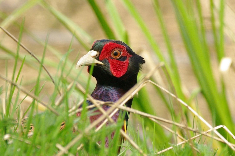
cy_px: 78
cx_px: 118
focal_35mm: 450
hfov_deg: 4.6
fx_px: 2934
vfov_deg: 3.0
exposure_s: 1/350
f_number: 8
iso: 800
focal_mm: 300
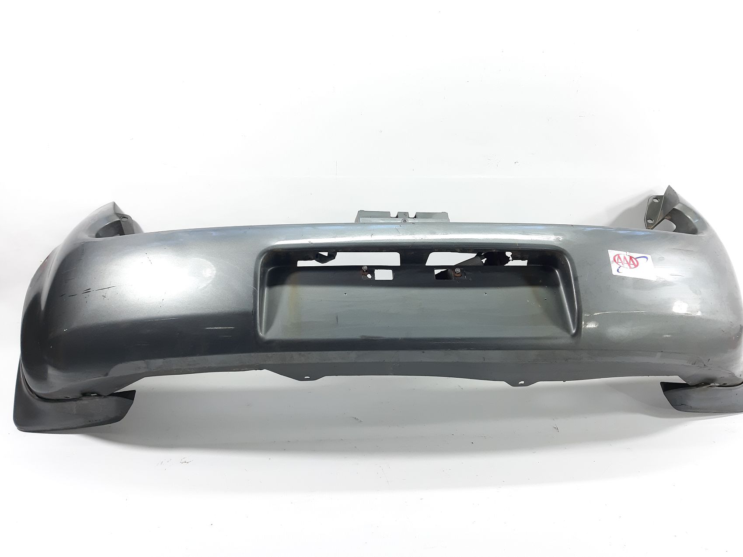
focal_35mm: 27
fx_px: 579
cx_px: 372
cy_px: 278
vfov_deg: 51.3
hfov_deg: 65.3
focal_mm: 3.93
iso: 100
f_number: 1.7
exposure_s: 1/50
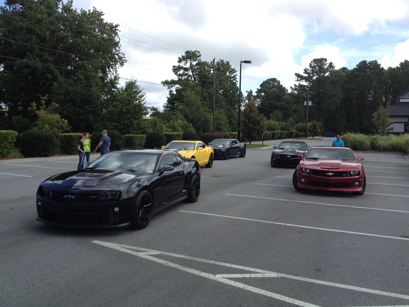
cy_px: 154
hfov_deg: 52.6
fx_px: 414
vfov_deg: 40.7
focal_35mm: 35
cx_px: 204
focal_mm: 4.28
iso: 50
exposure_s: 1/1004
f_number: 2.4
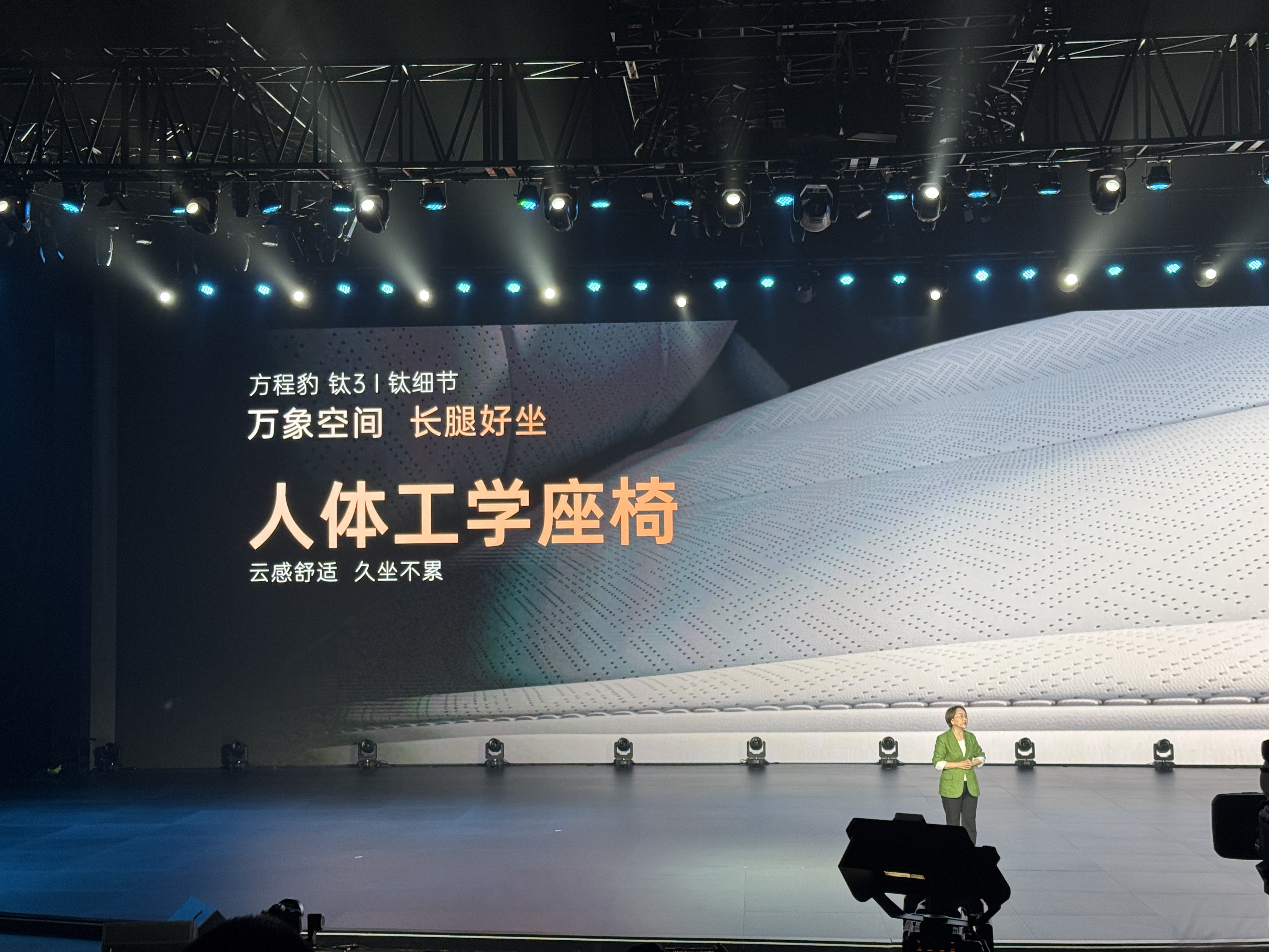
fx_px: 1760
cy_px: 476
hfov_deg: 39.7
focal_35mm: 48
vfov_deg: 30.3
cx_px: 634
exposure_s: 1/60
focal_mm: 6.76
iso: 125
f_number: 1.78
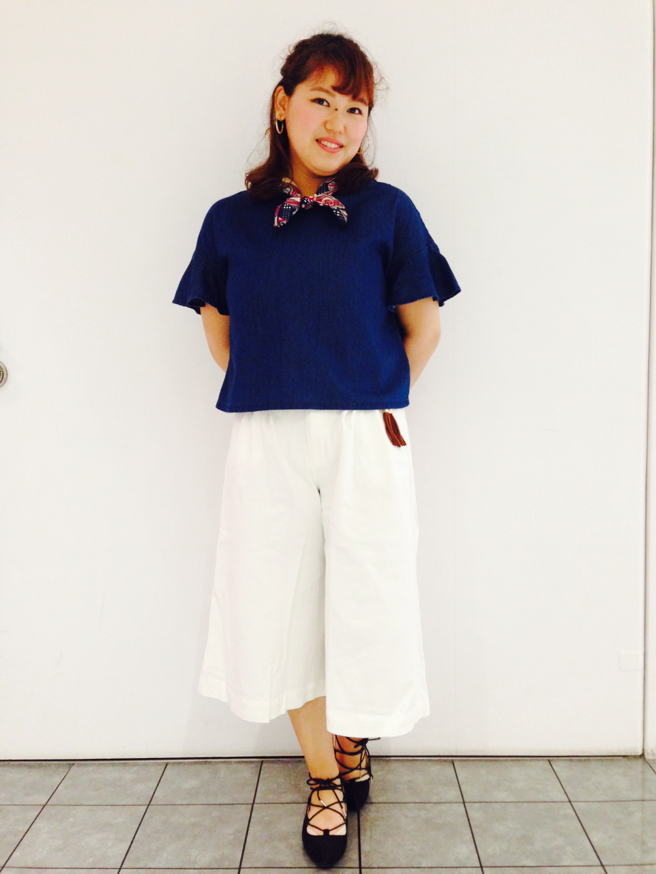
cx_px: 328
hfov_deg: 42.9
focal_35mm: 33
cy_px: 437
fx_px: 834
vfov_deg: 55.4
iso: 160
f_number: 2.4
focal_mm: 4.12
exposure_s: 1/20
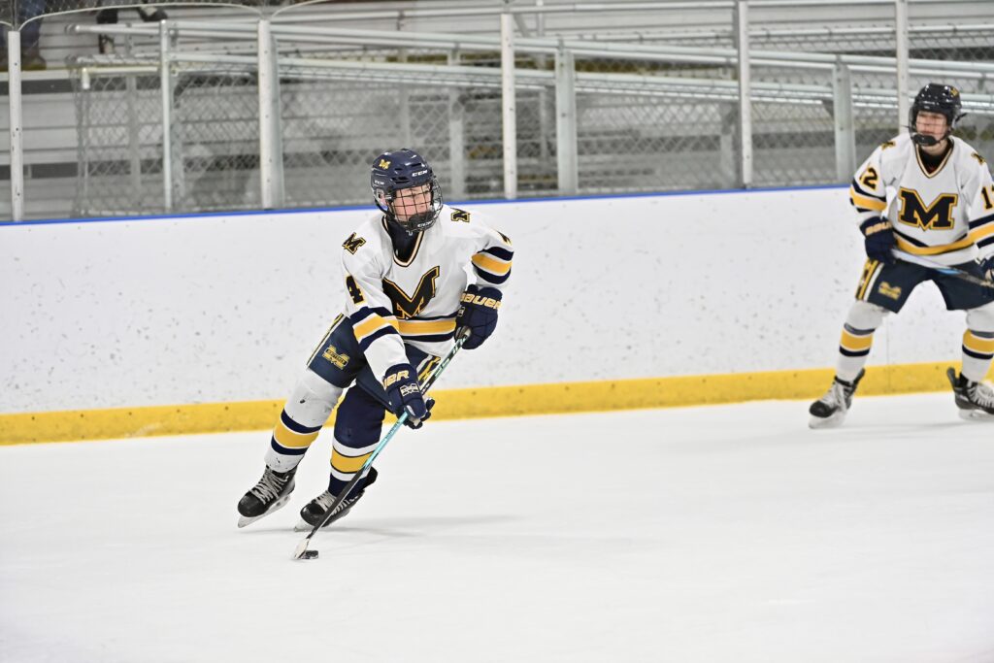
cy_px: 332
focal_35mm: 200
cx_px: 497
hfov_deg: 10.3
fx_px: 5523
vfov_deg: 6.9
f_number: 4
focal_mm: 200
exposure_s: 1/1000
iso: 6400
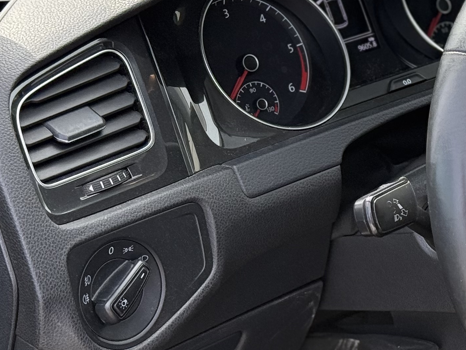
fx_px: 1844
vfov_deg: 10.8
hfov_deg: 13.9
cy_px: 104
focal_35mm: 137
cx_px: 595
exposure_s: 1/712
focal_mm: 6.76
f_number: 1.78
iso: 80
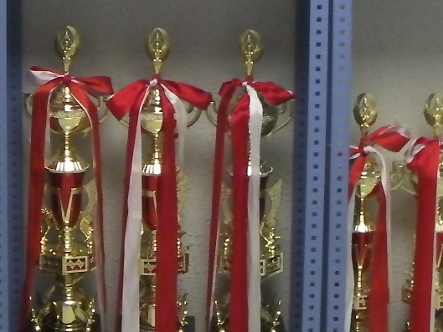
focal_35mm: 115
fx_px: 1472
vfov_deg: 12.7
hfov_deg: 17.1
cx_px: 150
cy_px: -23
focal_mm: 6.3
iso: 200
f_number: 3.5
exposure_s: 1/24.7
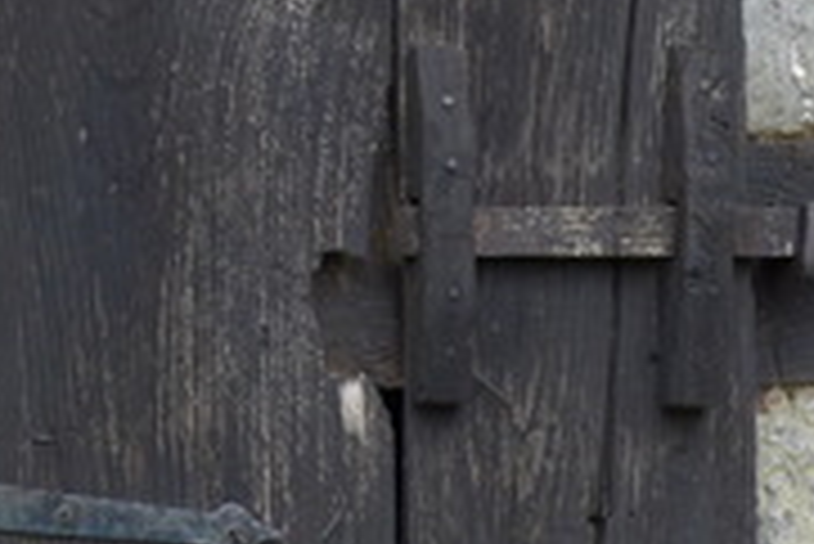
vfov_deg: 9.2
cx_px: -717
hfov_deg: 12.5
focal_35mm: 147
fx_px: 3326
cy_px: -130
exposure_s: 1/200
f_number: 2.8
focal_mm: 7.3
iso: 80
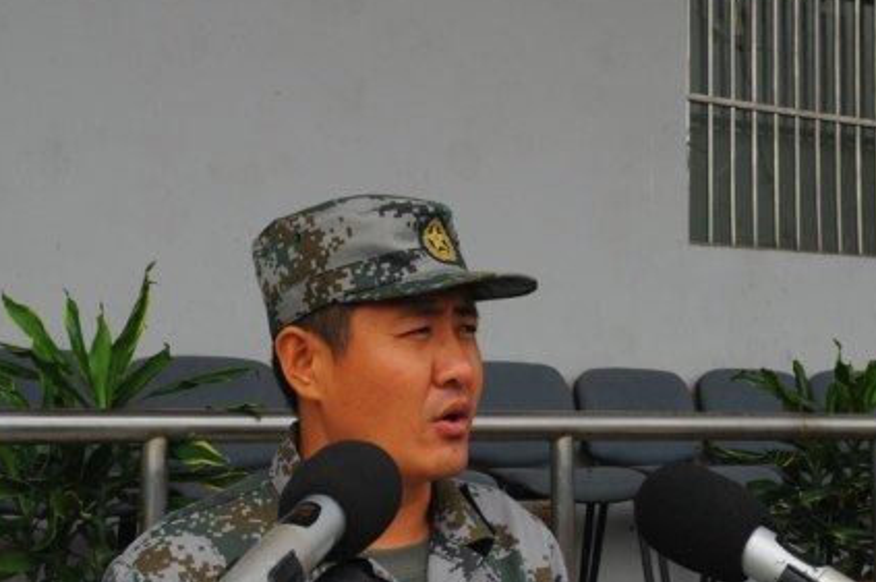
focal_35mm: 71
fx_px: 1726
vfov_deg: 19.1
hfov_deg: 28.5
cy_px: 332
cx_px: 435
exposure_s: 1/160
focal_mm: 50
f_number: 20
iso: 800
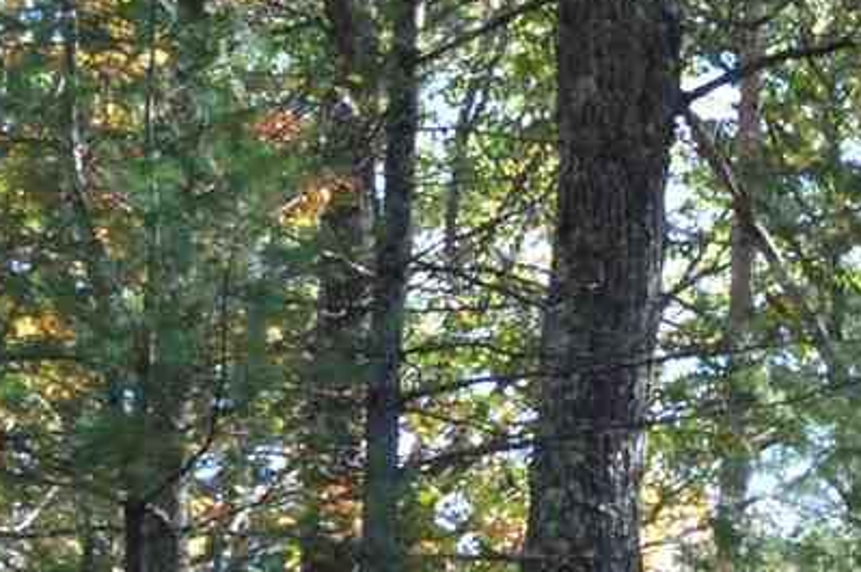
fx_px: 4969
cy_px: 1118
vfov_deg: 6.4
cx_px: 1974
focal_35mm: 208
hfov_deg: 9.0
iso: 320
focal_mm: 18
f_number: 5.6
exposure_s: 1/125
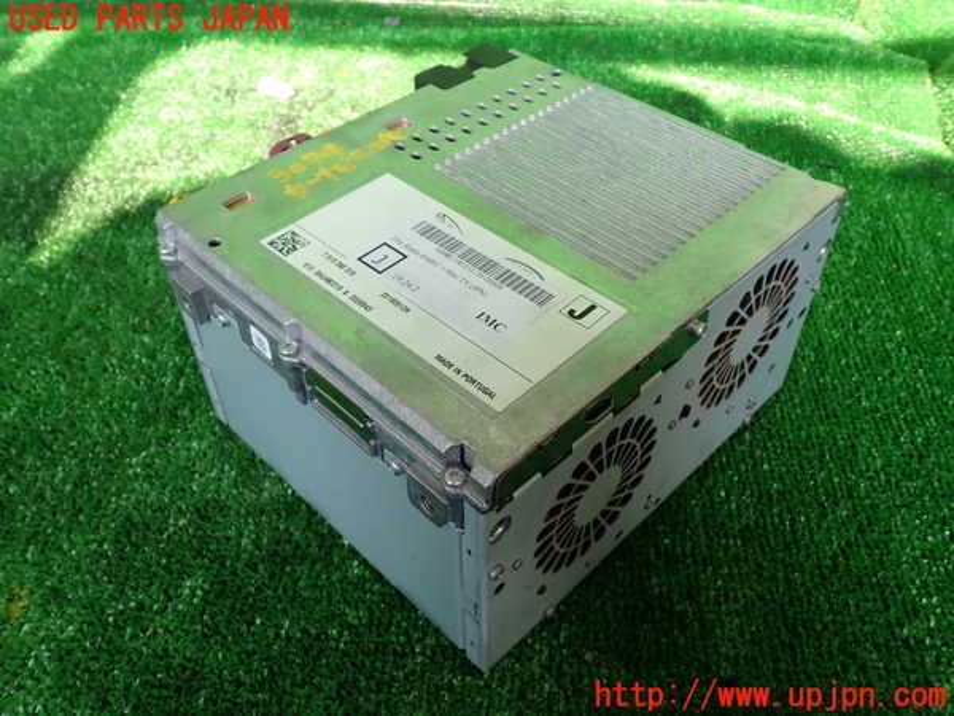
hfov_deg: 60.0
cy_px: 358
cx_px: 477
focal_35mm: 30
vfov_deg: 46.8
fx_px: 827
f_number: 3.2
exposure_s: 1/125
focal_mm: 5.4
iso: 100
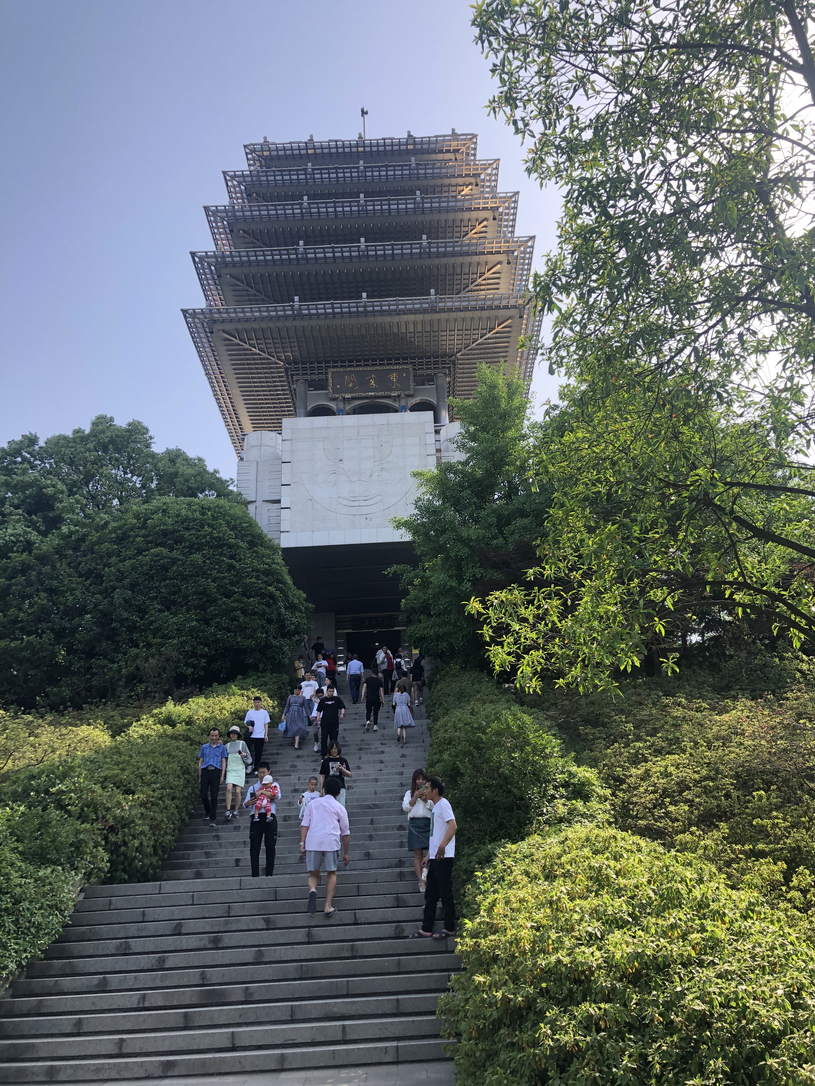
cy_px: 543
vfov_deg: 63.4
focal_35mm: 28
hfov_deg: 49.7
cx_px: 408
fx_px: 879
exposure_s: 1/578
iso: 20
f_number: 1.8
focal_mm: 3.99
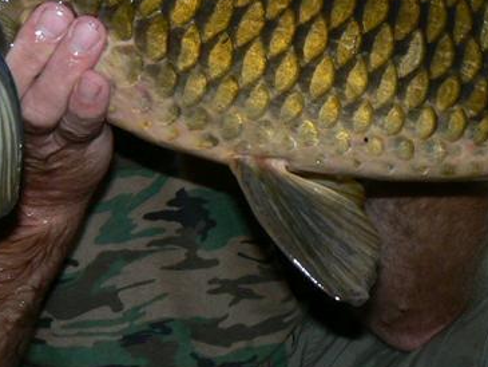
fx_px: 1424
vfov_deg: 14.1
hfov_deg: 19.4
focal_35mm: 101
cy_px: -107
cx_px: 324
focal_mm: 6
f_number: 8
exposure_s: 1/60
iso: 100
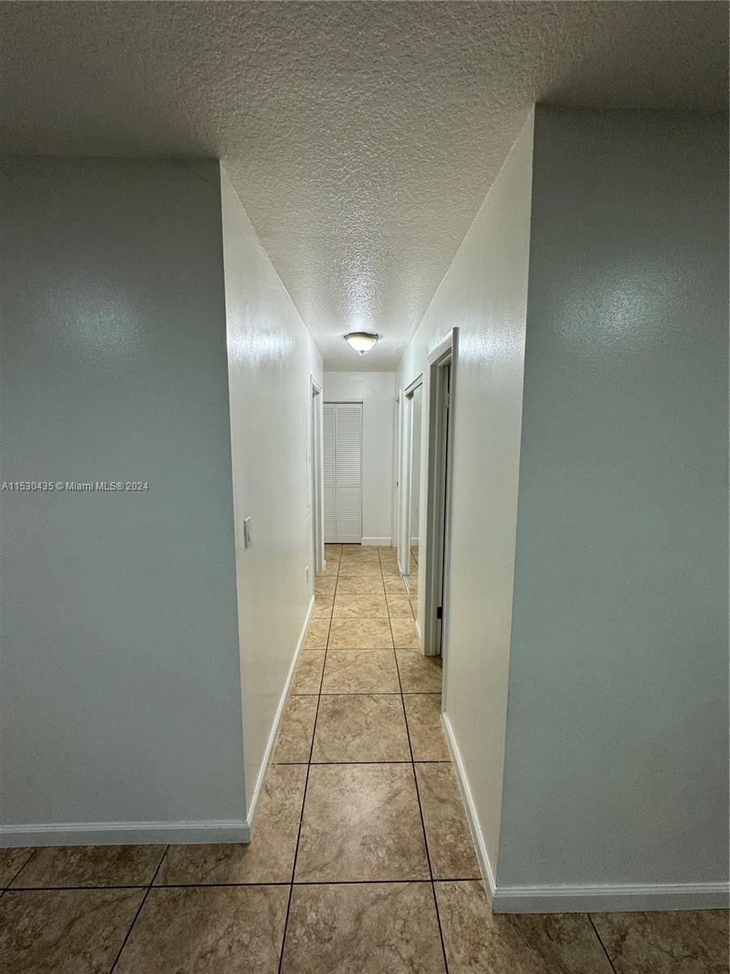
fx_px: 394
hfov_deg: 85.7
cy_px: 487
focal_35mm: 14
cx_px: 365
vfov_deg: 102.1
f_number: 2.2
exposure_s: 1/120
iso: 125
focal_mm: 2.22
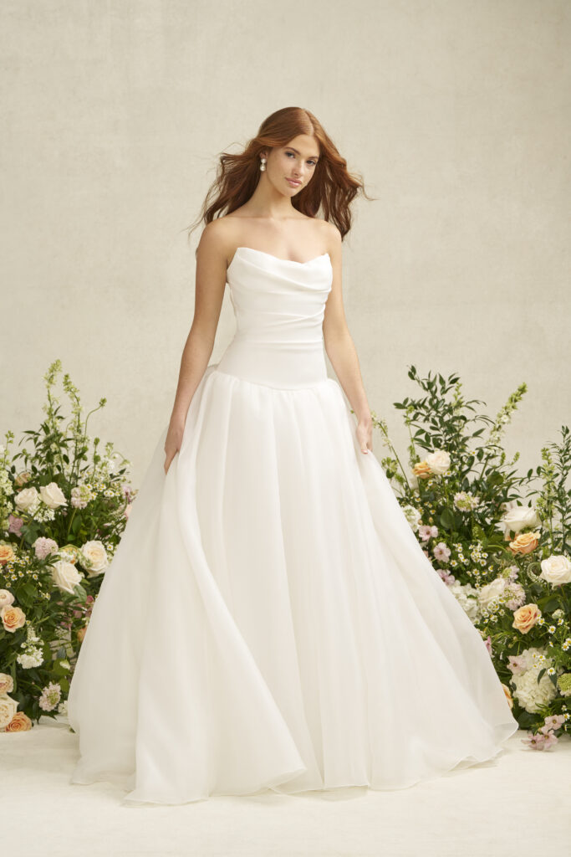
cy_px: 428
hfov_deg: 16.3
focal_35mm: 84
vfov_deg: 24.2
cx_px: 286
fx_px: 1998
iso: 400
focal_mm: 84
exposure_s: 1/125
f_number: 5.6
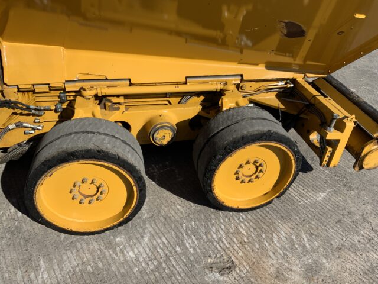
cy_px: 142
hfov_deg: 61.7
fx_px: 317
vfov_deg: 48.2
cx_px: 189
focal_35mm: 29
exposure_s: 1/2058
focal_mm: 3
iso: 16
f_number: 1.8
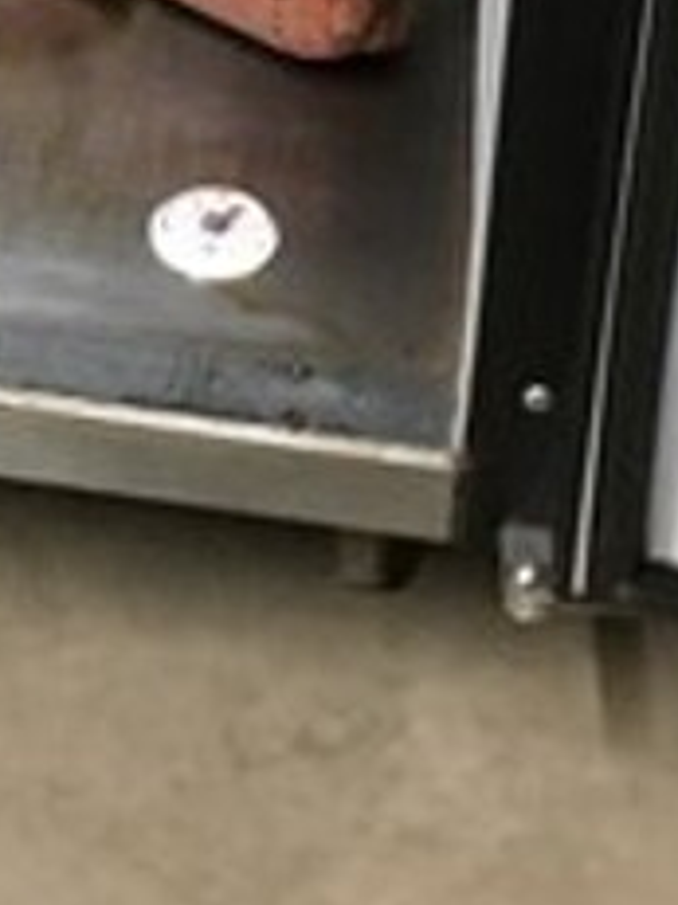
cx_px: -78
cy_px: -405
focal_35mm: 102
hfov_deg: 14.2
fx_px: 2666
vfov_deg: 17.5
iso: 125
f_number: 2.2
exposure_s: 1/4
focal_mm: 4.15
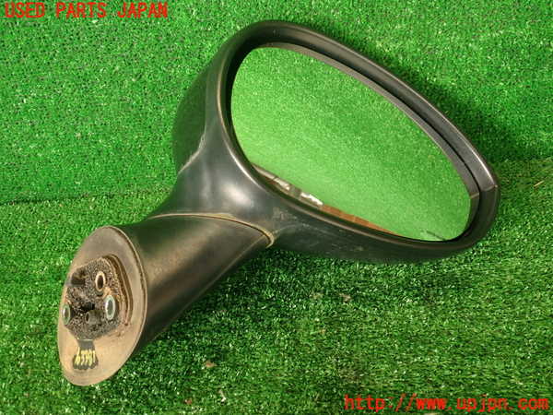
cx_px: 276
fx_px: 511
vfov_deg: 44.2
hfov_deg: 56.8
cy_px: 208
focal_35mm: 32
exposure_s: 1/50
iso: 200
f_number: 2.4
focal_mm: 5.79
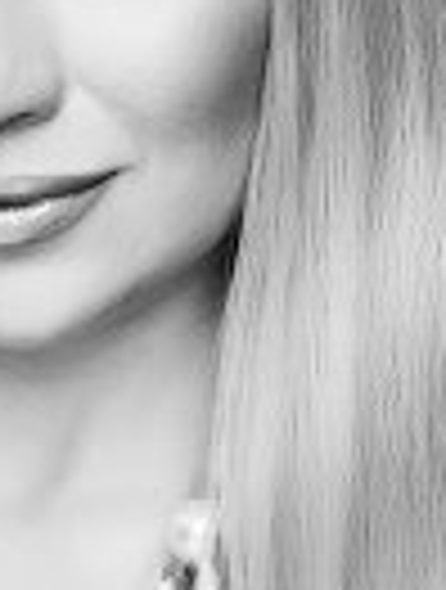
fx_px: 2555
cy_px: 205
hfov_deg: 9.9
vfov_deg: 13.2
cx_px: 52
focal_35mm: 149
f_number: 9
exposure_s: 1/160
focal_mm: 35
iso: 100
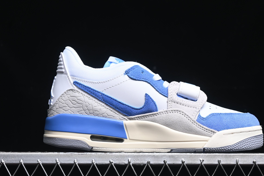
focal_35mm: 92
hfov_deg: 22.1
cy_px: 85
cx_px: 154
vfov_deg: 14.9
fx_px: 675
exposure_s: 1/60
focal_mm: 50
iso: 160
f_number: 6.3
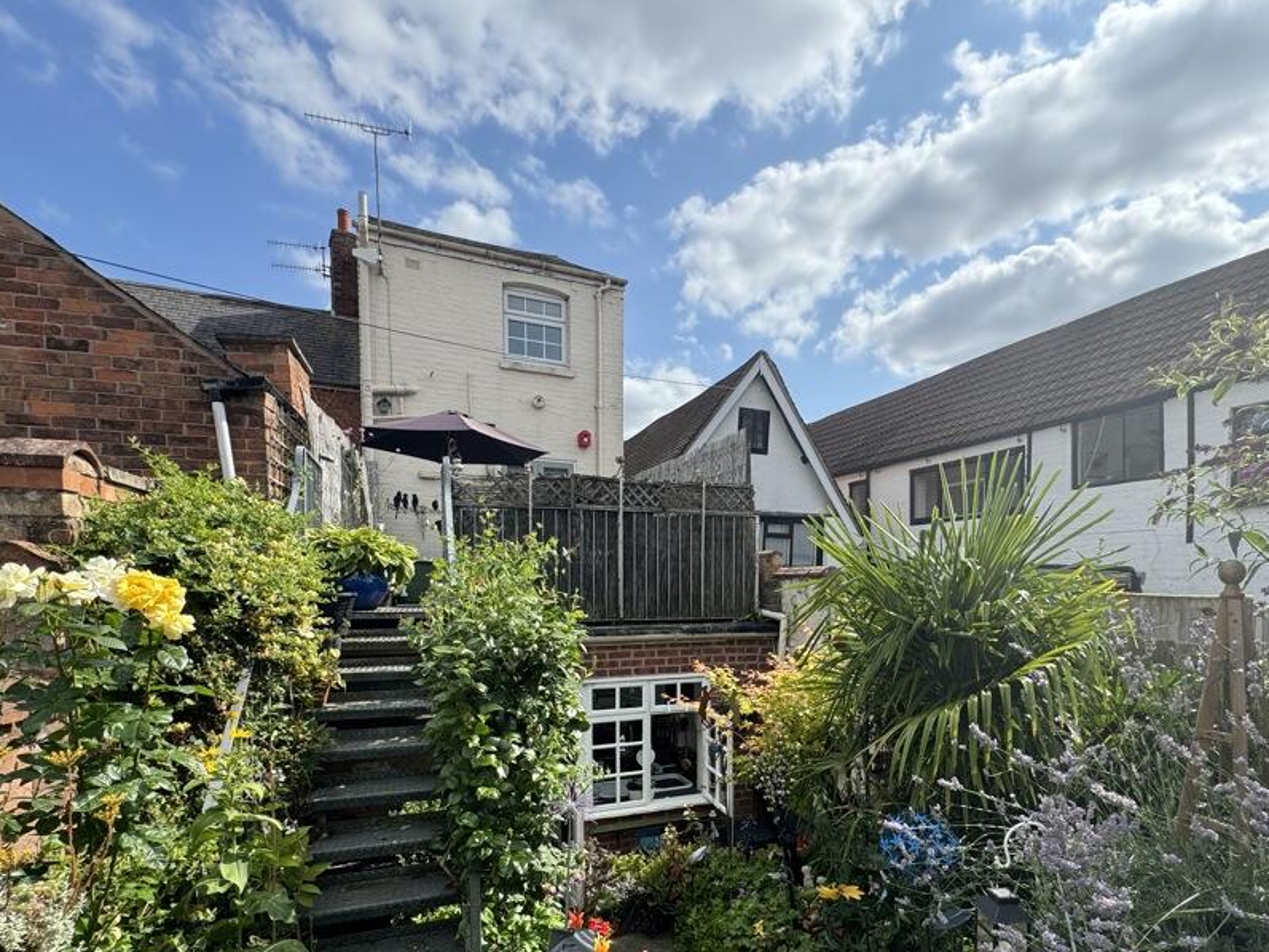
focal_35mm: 18
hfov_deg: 87.7
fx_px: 660
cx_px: 662
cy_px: 609
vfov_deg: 70.2
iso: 50
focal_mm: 2.22
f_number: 2.2
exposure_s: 1/868
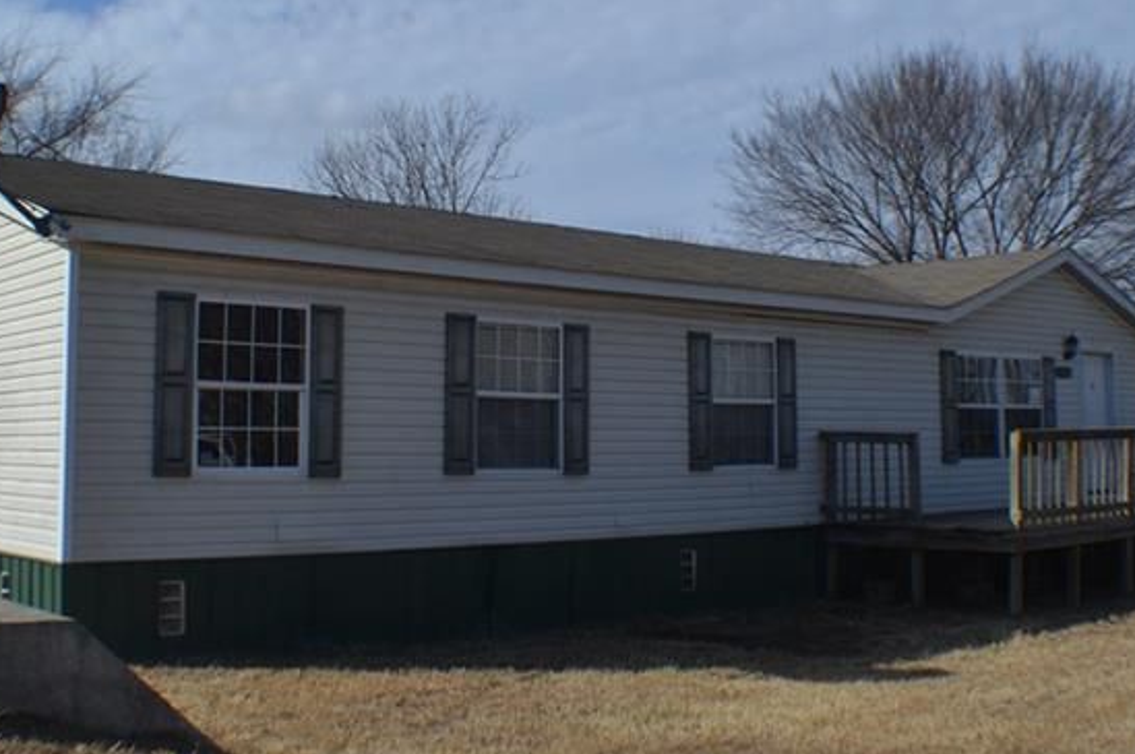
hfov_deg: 35.7
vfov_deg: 24.0
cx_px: 531
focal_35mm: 56
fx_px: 1764
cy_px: 238
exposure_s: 1/320
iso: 100
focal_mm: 20
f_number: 9
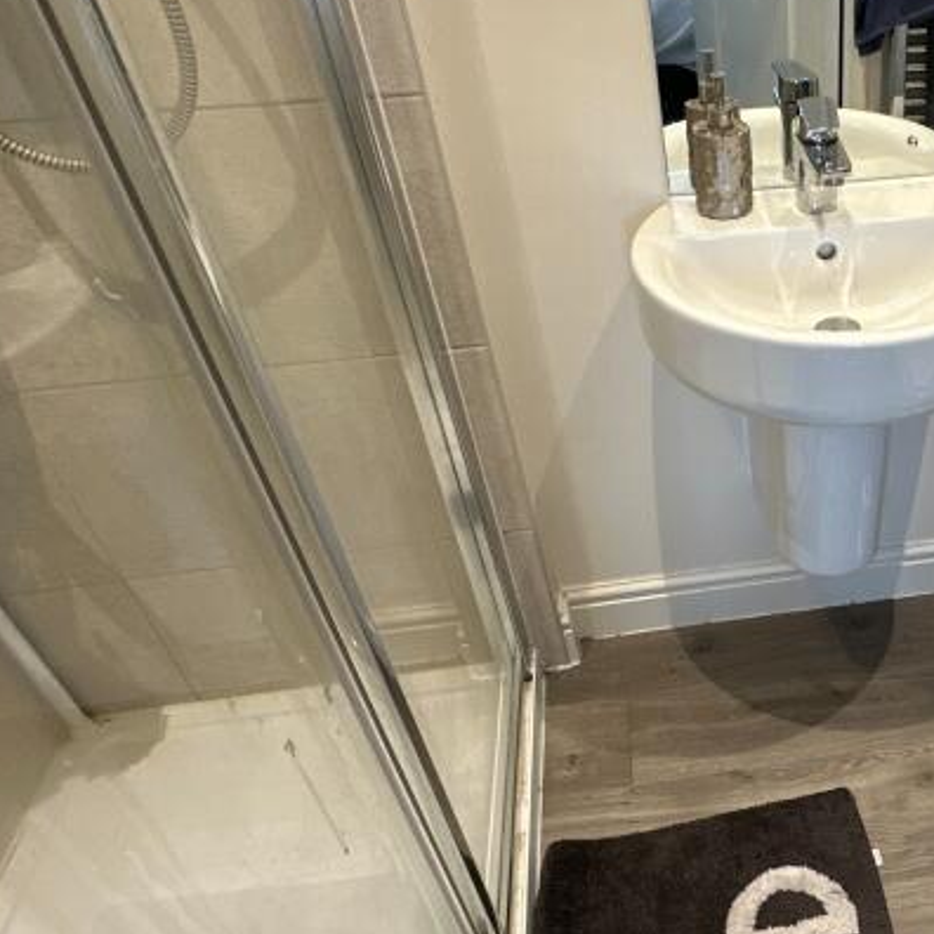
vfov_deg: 50.9
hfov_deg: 46.9
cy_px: 531
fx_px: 977
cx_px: 809
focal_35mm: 32
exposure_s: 1/100
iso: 200
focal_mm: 2.22
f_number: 2.2
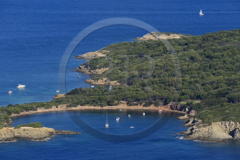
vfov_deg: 8.1
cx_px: 120
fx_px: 1133
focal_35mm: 170
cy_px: 80
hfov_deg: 12.1
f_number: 10
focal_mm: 170
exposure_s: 1/1600
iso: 800
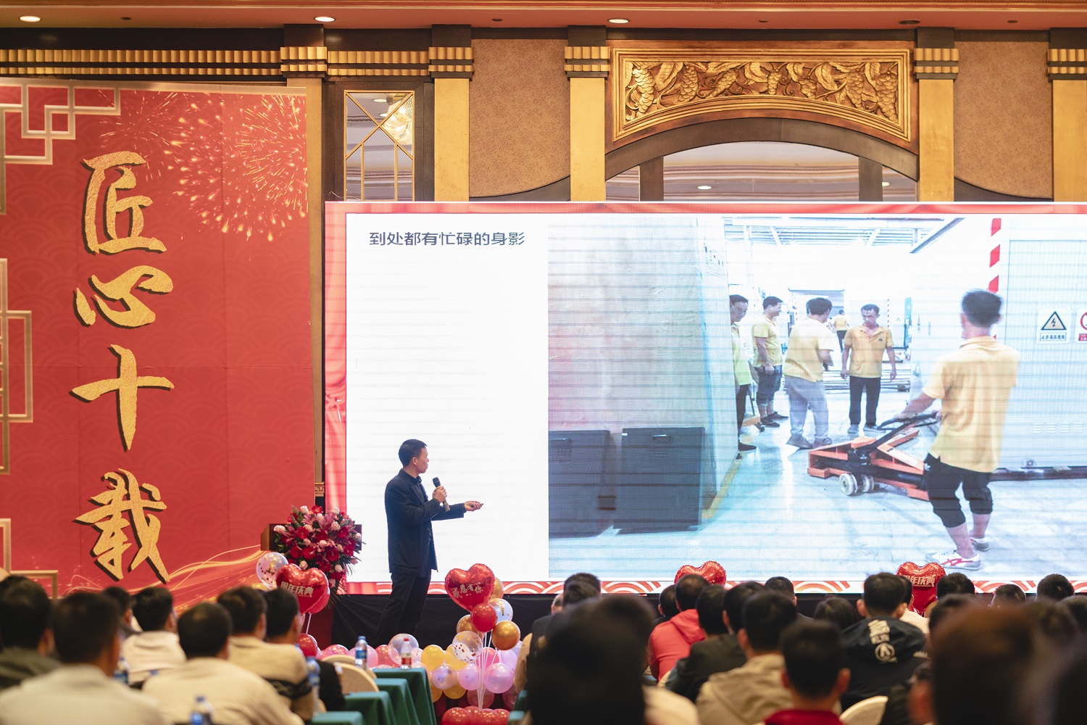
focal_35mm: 85
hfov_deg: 23.9
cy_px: 362
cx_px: 544
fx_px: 2566
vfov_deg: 16.1
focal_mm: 85
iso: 1250
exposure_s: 1/125
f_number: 2.5
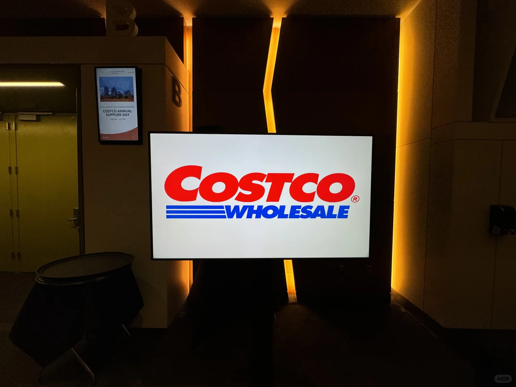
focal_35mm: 14
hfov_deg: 102.1
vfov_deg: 85.7
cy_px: 194
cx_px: 258
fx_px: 209
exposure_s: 1/120
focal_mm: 2.22
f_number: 2.2
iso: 80
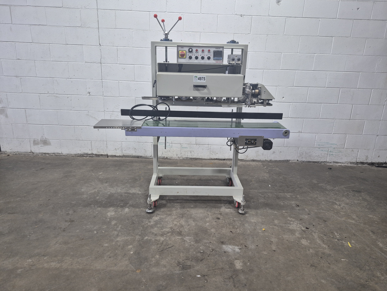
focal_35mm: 23
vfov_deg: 58.9
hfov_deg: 73.9
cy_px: 146
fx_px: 257
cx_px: 194
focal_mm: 5.4
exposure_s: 1/120
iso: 250
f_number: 1.8
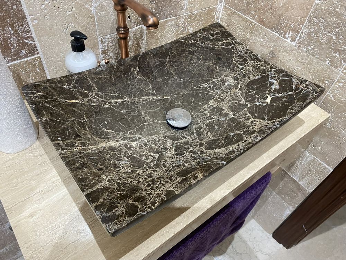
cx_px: 173
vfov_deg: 53.1
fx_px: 260
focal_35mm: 26
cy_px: 130
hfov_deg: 67.3
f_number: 1.8
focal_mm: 4.25
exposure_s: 1/50
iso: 320
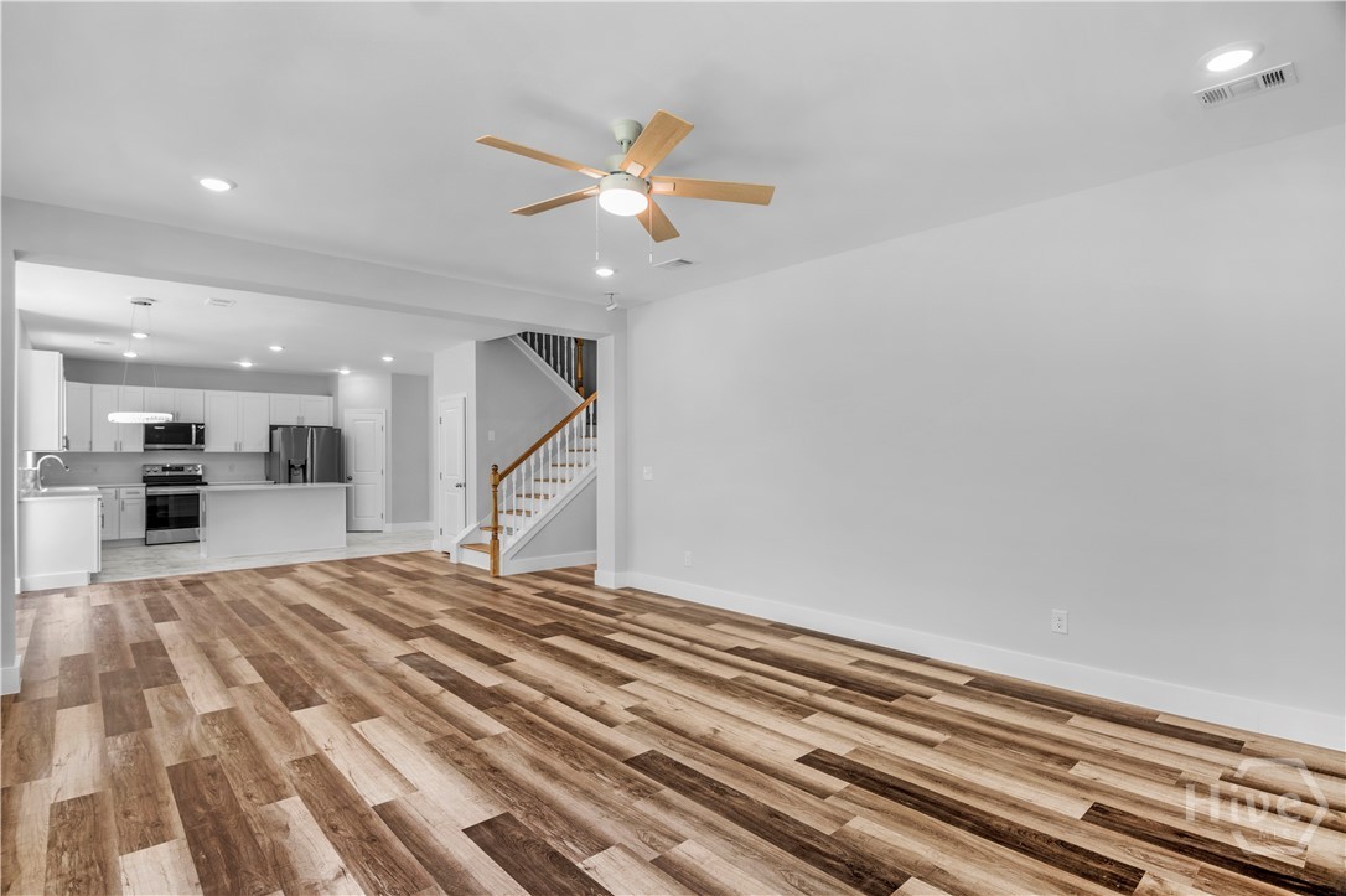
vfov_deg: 72.0
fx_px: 617
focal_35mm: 16
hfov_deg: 95.0
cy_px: 448
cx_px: 673
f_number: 7.1
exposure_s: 1/5
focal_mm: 11
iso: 100
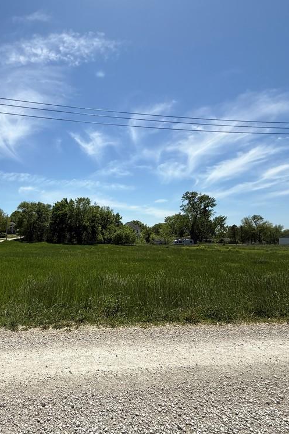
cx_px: 80
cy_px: 214
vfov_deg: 84.0
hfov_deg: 59.3
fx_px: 241
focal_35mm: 20
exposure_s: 1/3125
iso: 50
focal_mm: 2.22
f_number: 2.2
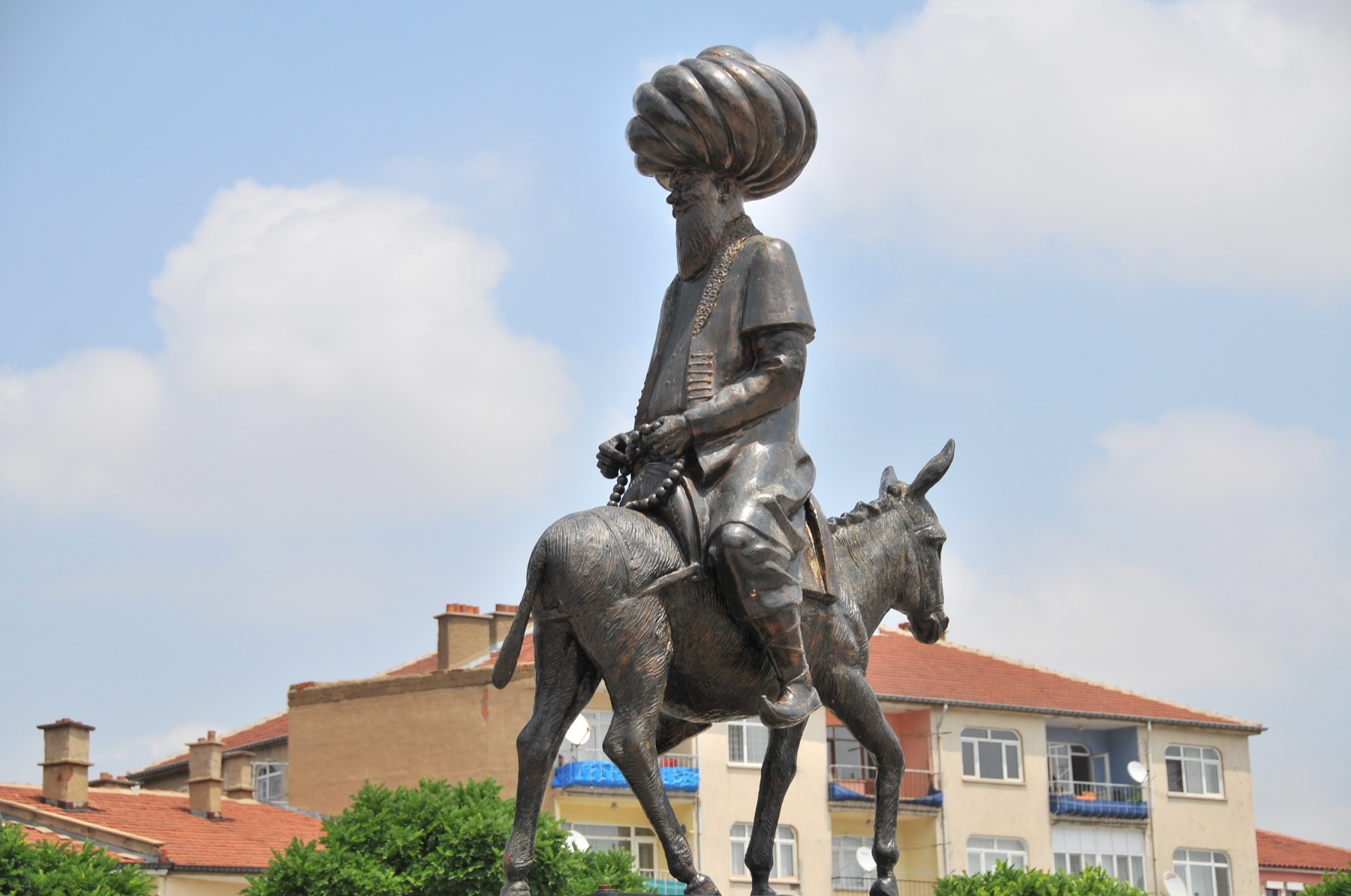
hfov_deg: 22.6
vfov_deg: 15.1
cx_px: 676
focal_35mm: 90
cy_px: 448
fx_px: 3373
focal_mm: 60
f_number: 5
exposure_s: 1/2000
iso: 250
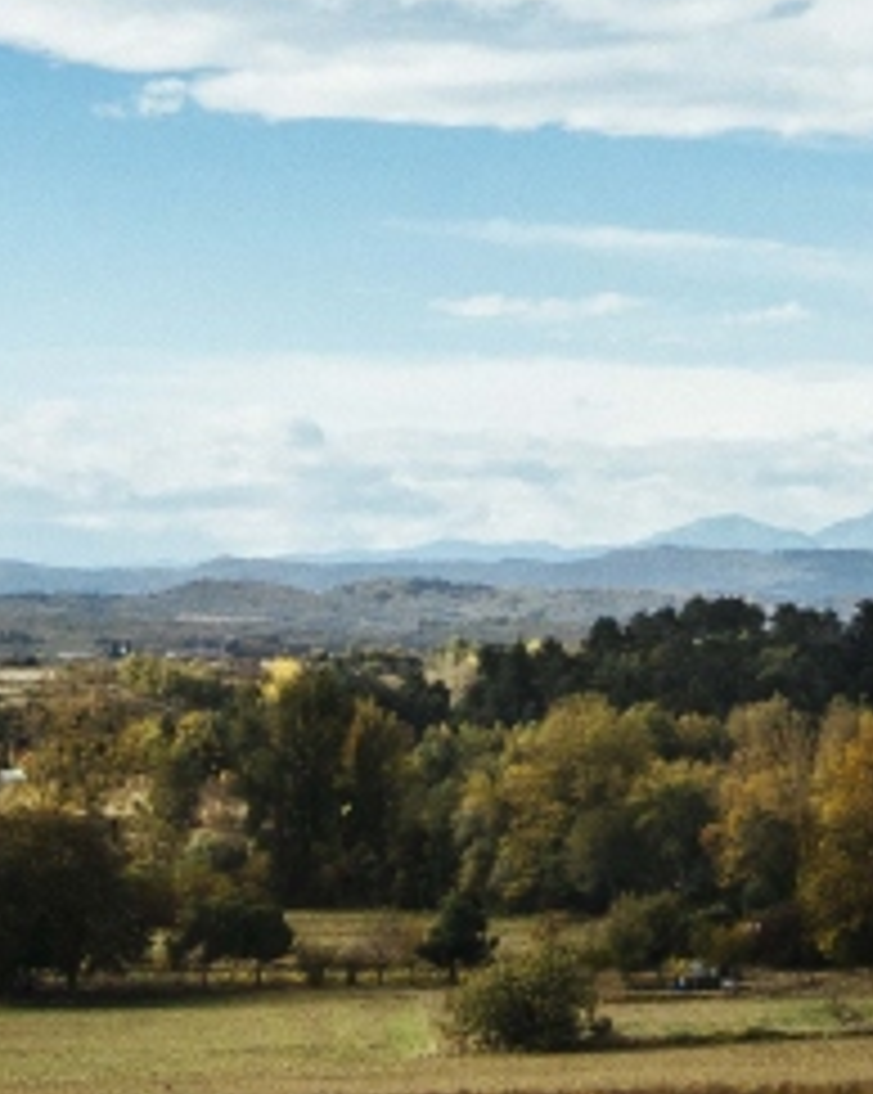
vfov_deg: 21.0
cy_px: 527
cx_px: 749
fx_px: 2943
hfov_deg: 16.7
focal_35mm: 91
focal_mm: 23
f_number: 10
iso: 640
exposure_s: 1/1000
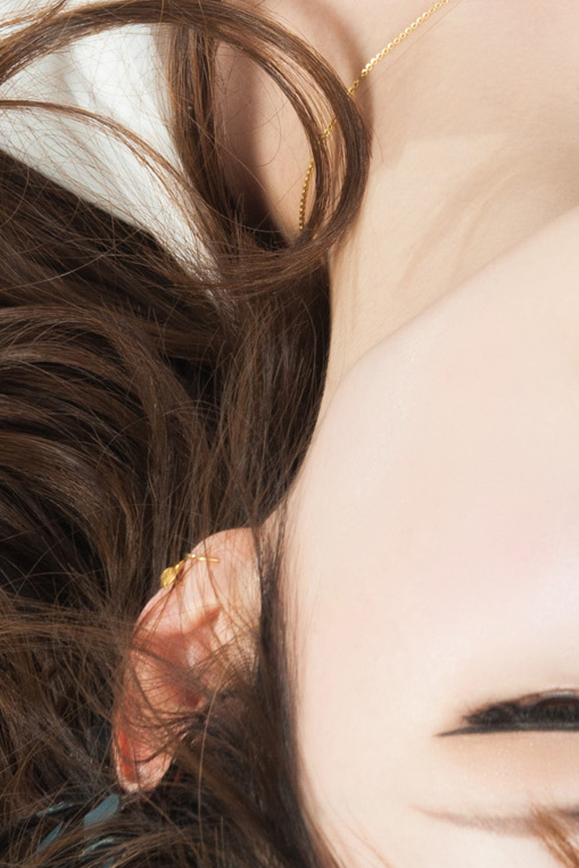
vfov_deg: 8.9
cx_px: 632
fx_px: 5498
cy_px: -168
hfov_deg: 6.0
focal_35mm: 228
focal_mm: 58
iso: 320
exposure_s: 1/125
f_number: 9
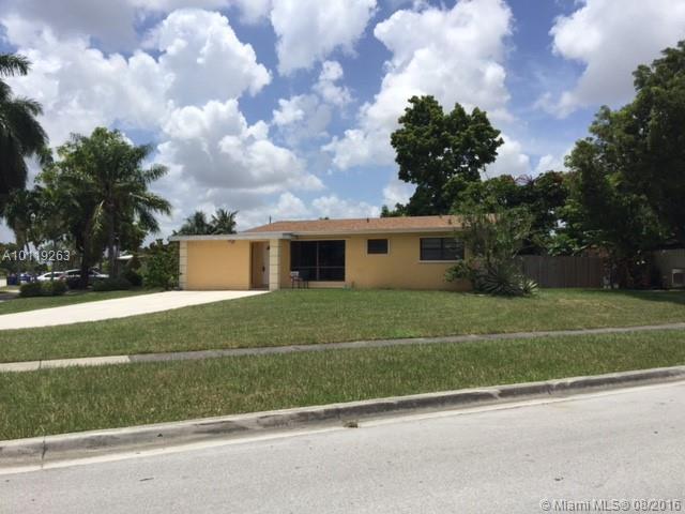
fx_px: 574
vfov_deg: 48.2
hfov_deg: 61.7
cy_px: 257
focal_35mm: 29
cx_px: 342
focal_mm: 4.15
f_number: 2.2
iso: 32
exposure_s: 1/3300
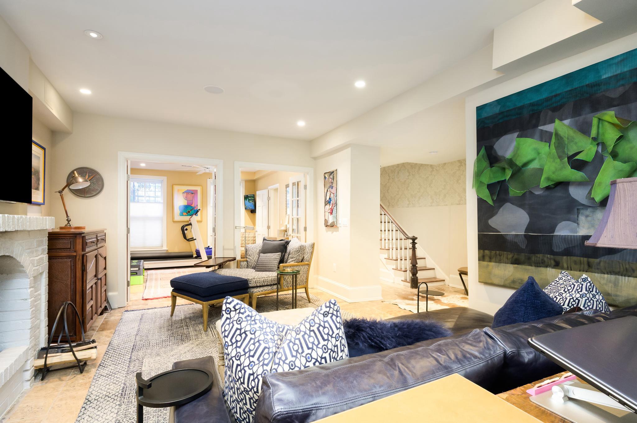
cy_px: 212
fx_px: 318
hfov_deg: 90.0
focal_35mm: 18
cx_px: 318
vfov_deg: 67.3
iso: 800
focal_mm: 18
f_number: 13
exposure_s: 1/160
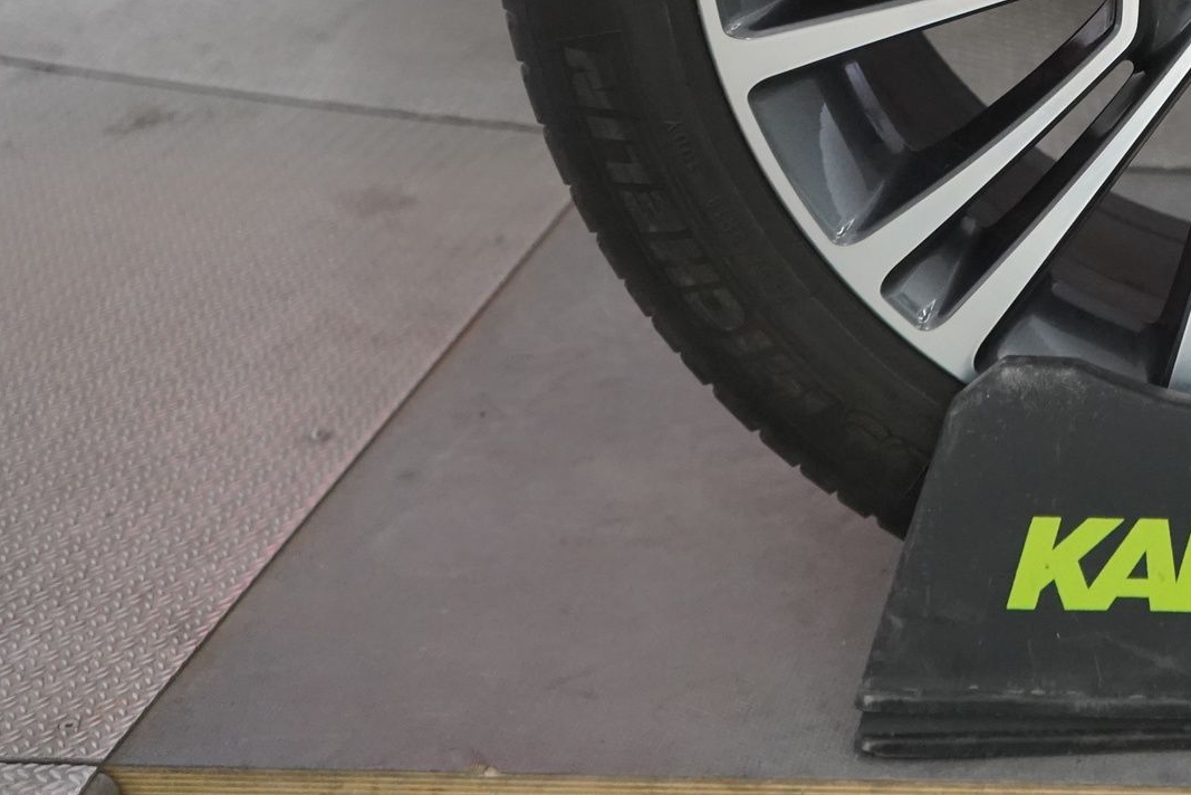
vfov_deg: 14.9
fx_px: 2945
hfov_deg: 21.5
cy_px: -117
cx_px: 1348
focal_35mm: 89
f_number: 4
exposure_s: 1/160
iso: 4000
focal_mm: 38
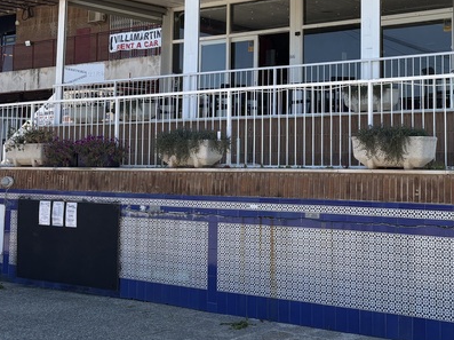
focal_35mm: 59
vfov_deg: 24.5
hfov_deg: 31.8
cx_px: 372
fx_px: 773
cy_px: 78
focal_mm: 5.96
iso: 50
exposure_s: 1/2208
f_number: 1.6
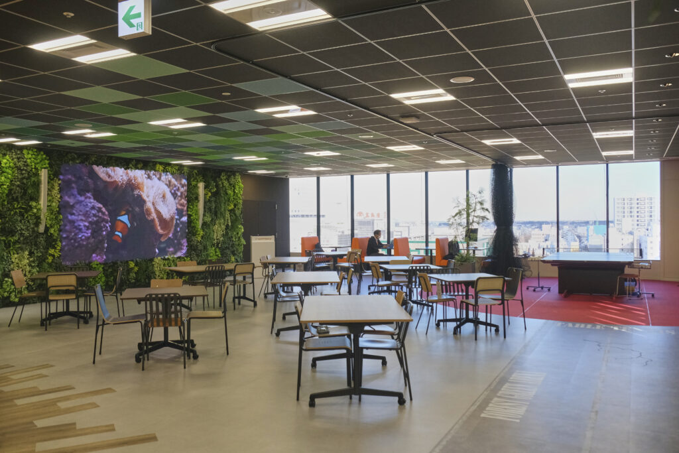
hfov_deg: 61.9
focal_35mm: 30
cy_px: 226
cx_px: 340
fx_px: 566
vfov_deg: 43.6
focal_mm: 20.1
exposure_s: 1/125
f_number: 4.5
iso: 1600
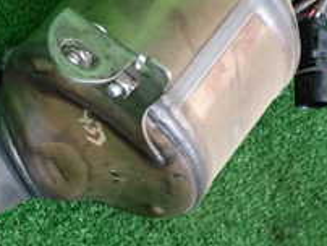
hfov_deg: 21.0
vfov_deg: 16.6
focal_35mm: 89
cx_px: -28
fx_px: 842
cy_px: 131
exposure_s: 1/30
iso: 800
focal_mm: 5.4
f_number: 2.3
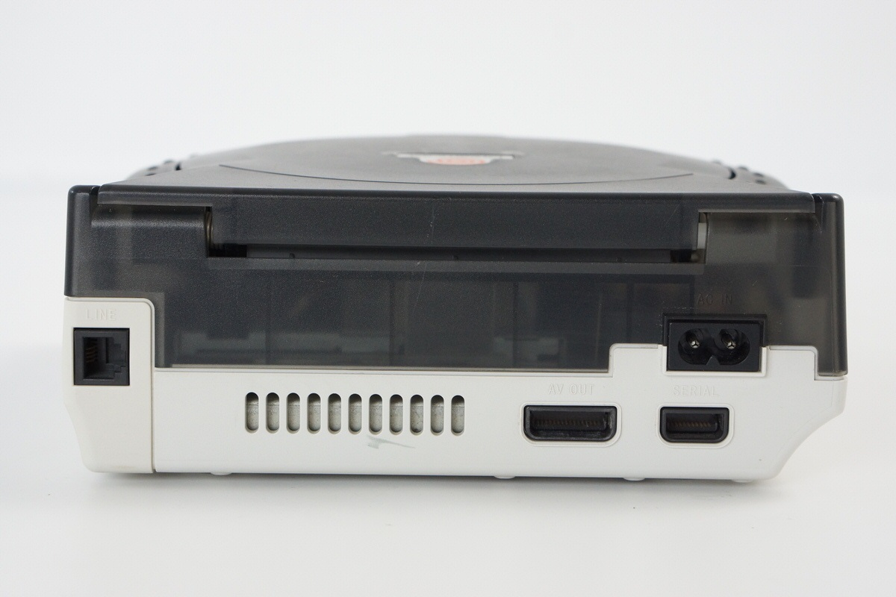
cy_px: 298
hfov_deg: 27.0
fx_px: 1867
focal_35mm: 75
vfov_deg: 18.2
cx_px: 448
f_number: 6.3
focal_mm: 50
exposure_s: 1/80
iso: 800
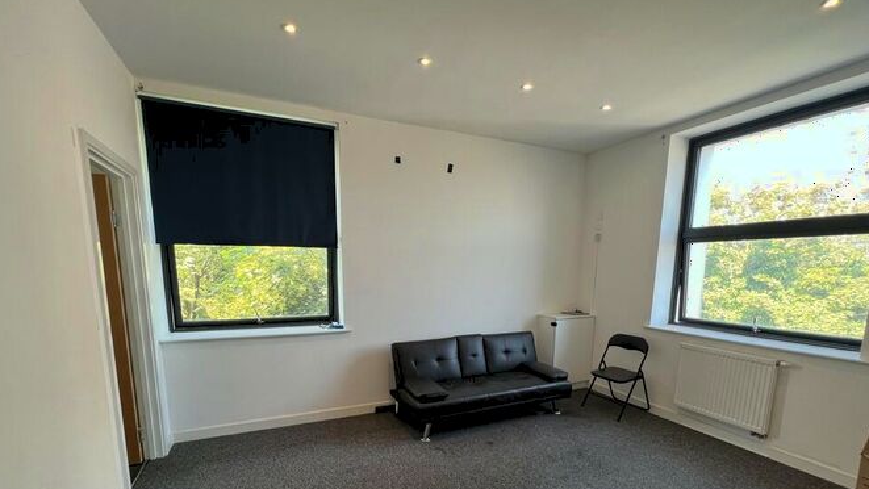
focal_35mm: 15
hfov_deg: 103.0
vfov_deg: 68.5
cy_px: 328
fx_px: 346
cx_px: 427
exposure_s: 1/100
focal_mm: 1.57
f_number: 1.8
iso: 100
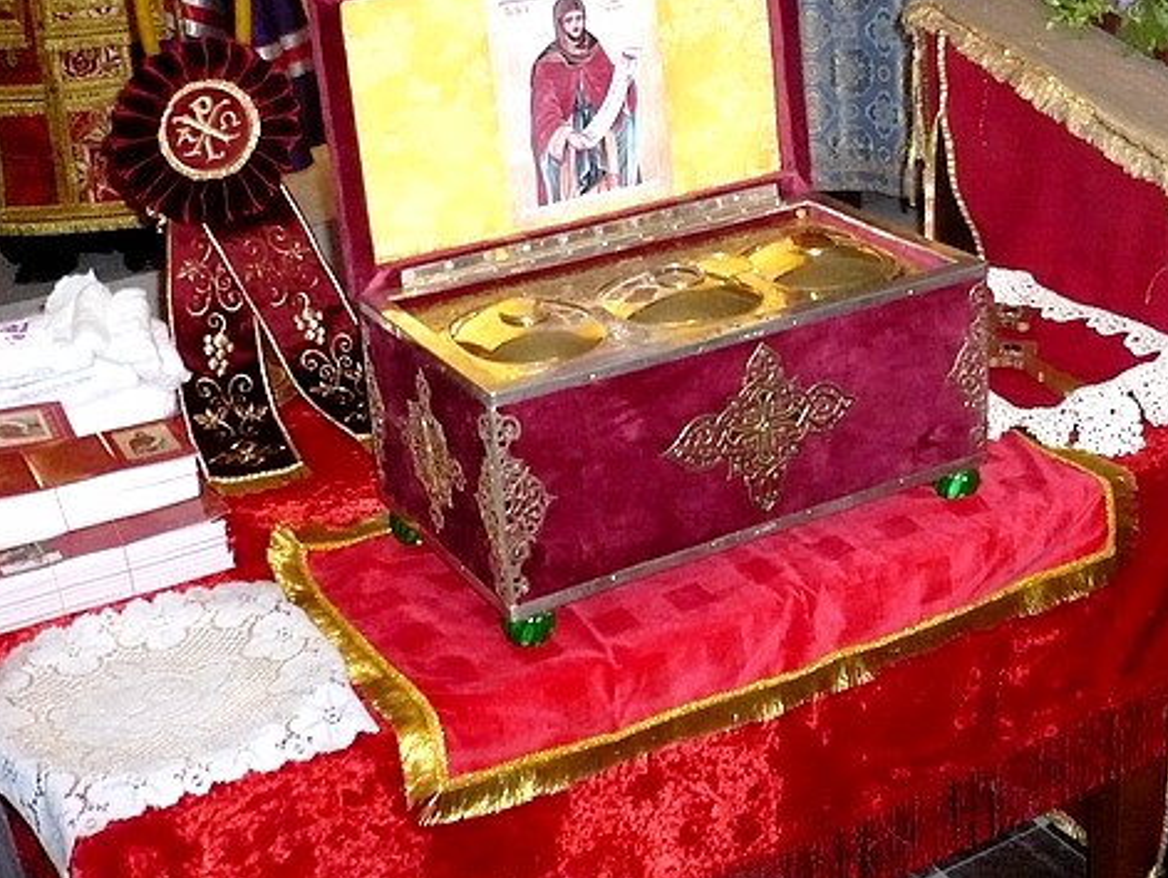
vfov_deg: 29.4
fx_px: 1655
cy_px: 269
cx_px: 737
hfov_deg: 38.6
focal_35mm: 49
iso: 400
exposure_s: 1/30
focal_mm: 5.8
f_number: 2.8
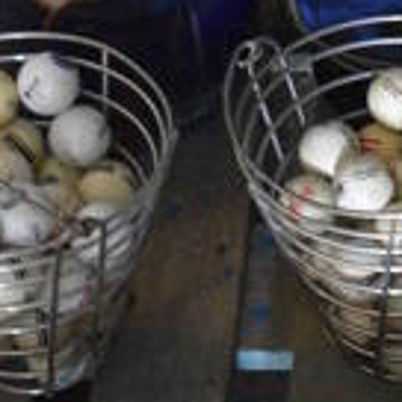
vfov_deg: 10.4
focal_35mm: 154
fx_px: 2023
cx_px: 488
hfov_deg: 11.1
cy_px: -403
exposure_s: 1/30
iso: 2500
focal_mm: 18
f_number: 3.5
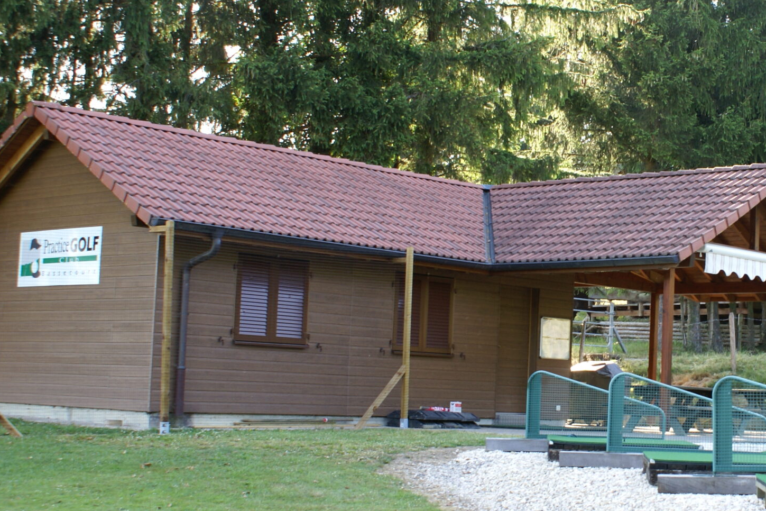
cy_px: 262
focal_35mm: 69
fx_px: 1468
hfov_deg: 28.5
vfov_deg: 19.7
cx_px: 637
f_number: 5.6
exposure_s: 1/50
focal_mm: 26
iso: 100
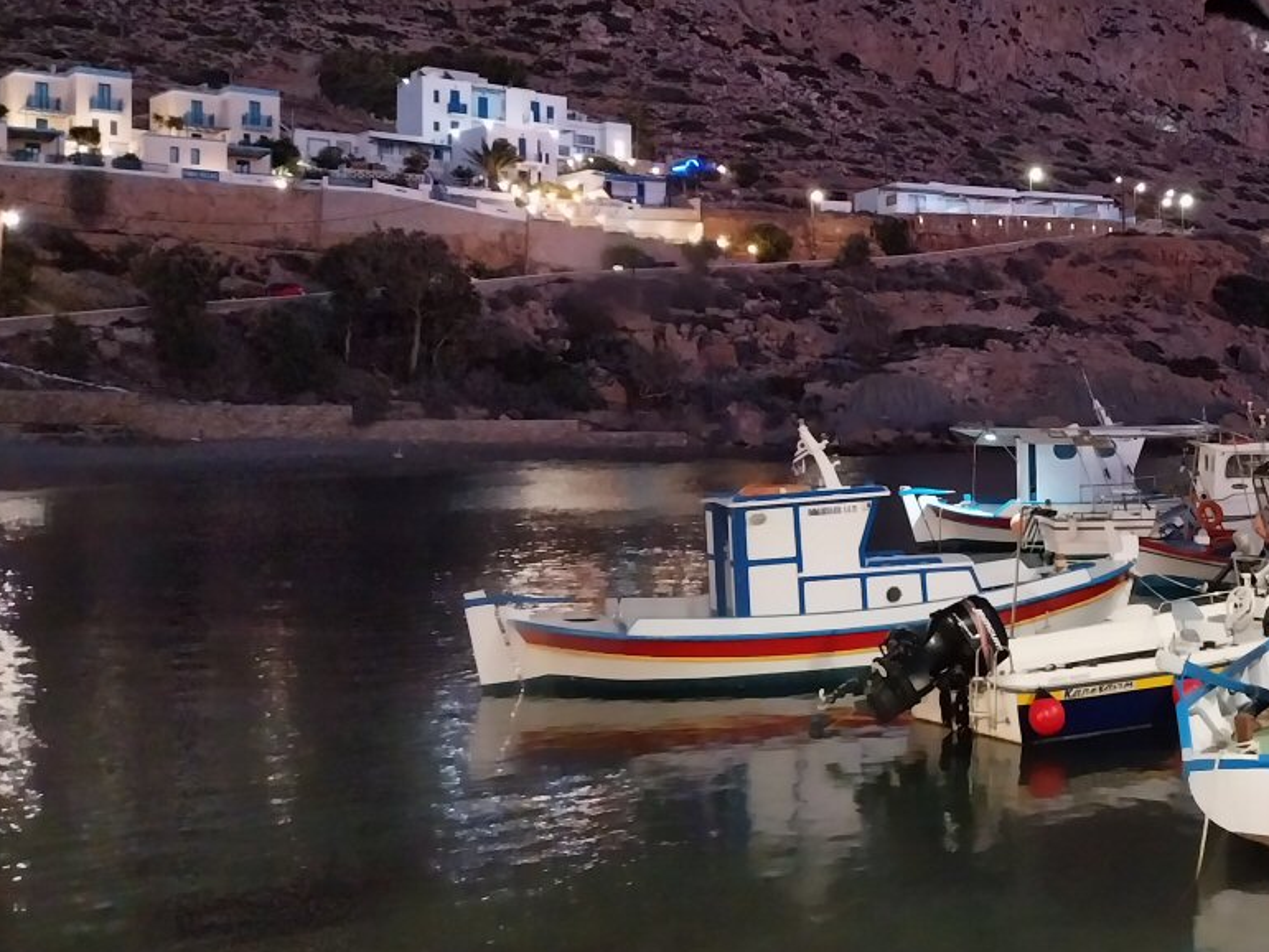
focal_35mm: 45
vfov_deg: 32.1
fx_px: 1650
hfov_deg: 39.9
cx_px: 1065
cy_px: 359
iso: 1250
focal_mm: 4
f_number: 1.8
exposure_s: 1/16.7
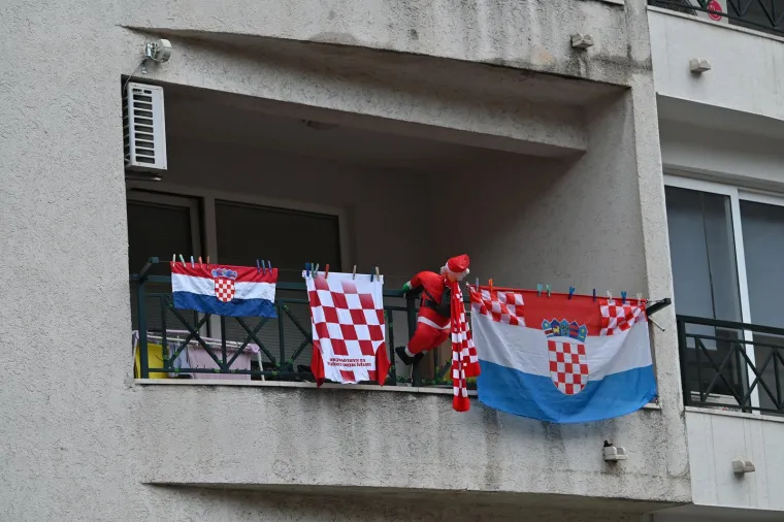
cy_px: 261
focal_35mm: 130
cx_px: 392
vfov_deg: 10.5
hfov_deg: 15.8
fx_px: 2830
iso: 400
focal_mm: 130
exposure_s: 1/125
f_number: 4.5
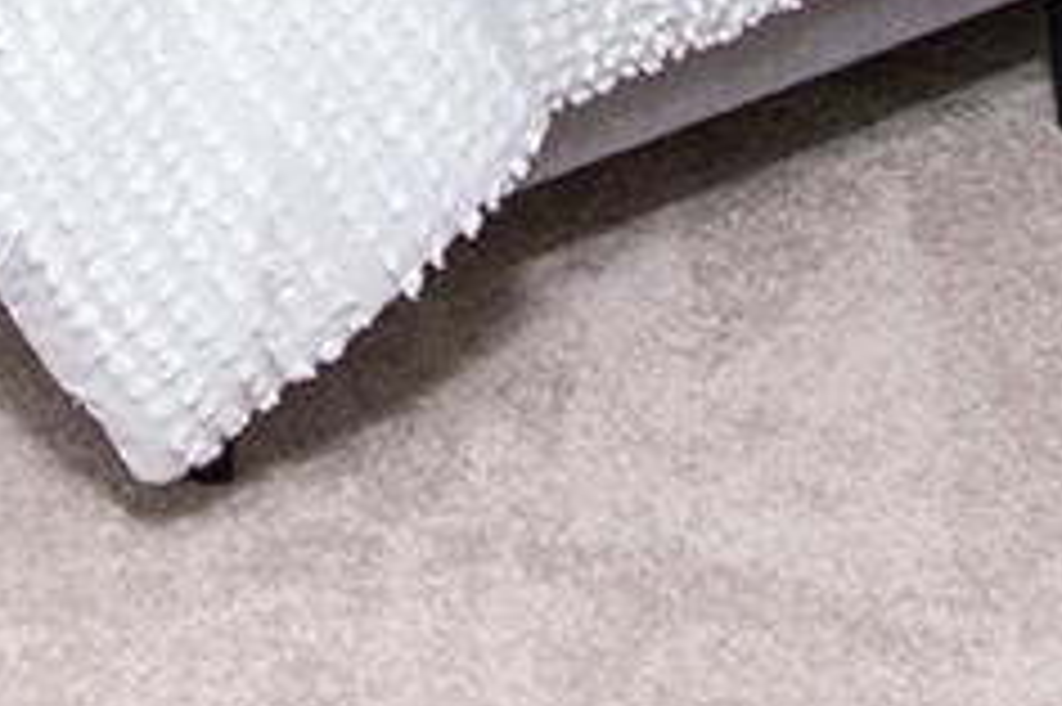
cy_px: -1113
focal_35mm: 95
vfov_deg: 11.3
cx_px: -194
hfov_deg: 20.2
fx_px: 2800
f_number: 10
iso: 500
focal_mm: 14
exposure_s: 1/400
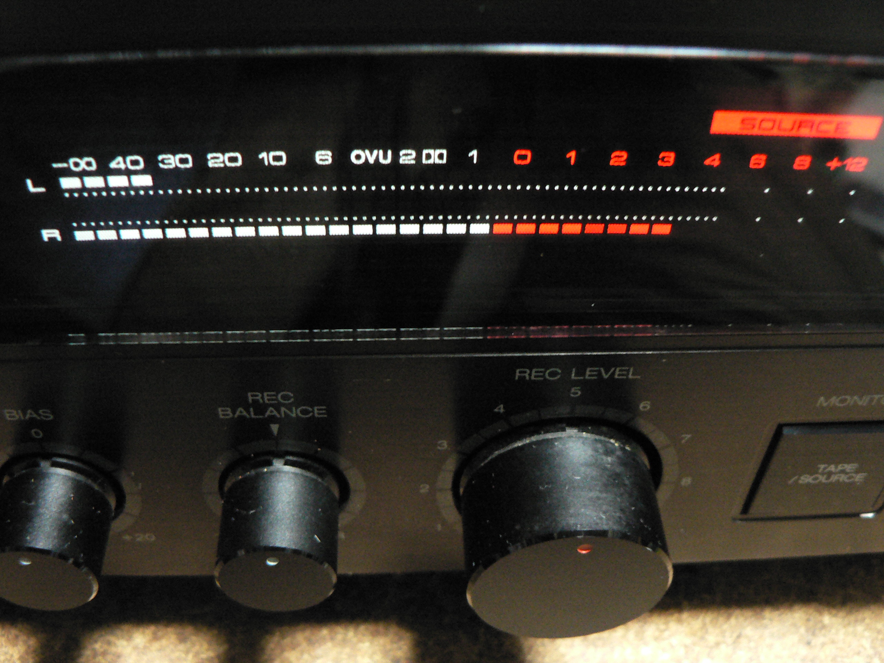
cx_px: 442
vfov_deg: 39.7
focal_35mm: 36
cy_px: 332
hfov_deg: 51.4
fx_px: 919
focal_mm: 6
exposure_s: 1/6
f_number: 2.8
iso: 400
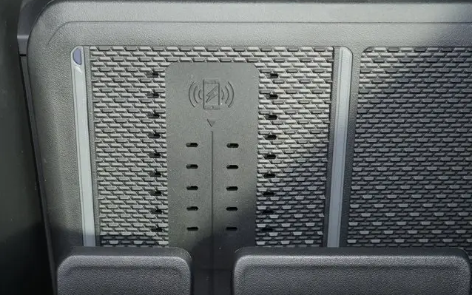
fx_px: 849
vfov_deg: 19.7
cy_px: 164
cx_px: 236
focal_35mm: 66
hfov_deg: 31.1
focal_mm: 31
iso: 200
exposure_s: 1/60
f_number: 5.4
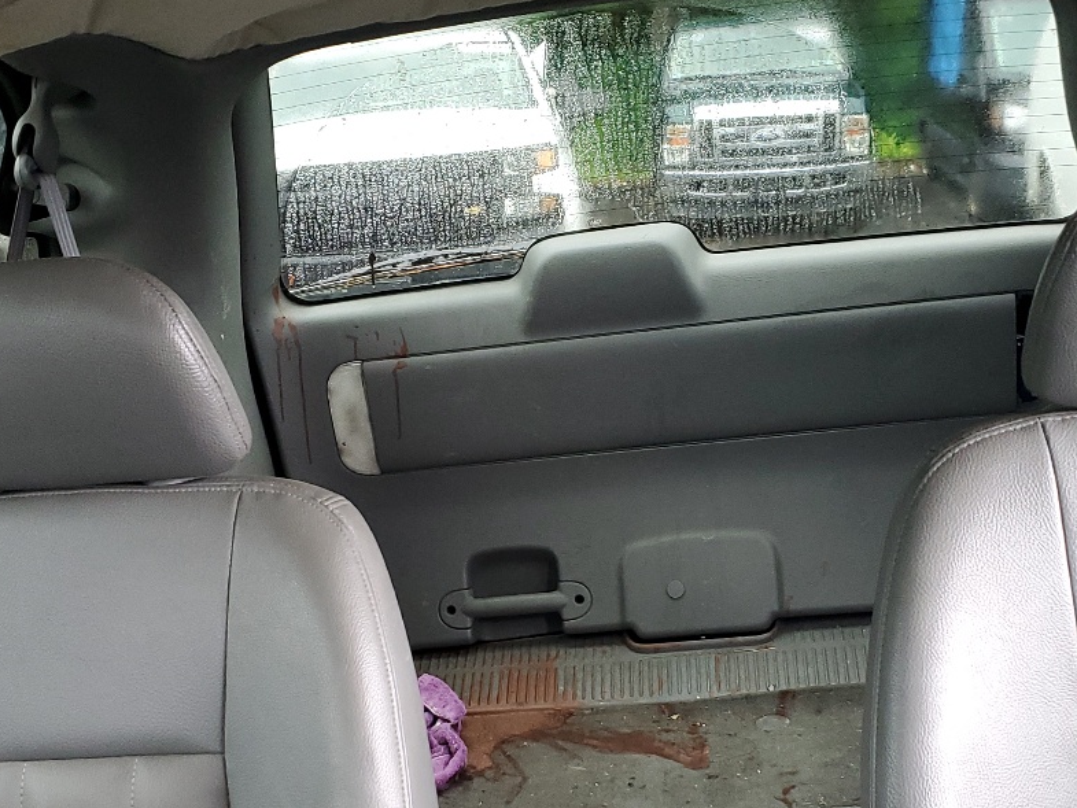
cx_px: 552
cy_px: 646
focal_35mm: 53
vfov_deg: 27.0
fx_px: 1649
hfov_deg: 36.2
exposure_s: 1/60.2
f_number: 1.5
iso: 110
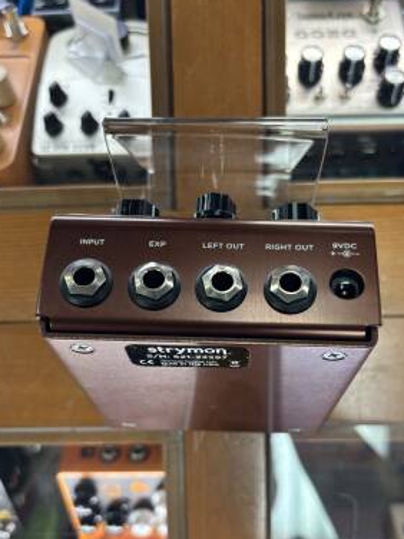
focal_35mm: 36
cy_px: 341
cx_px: 223
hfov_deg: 39.6
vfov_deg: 50.8
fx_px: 560
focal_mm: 5.96
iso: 80
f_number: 1.6
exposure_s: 1/60
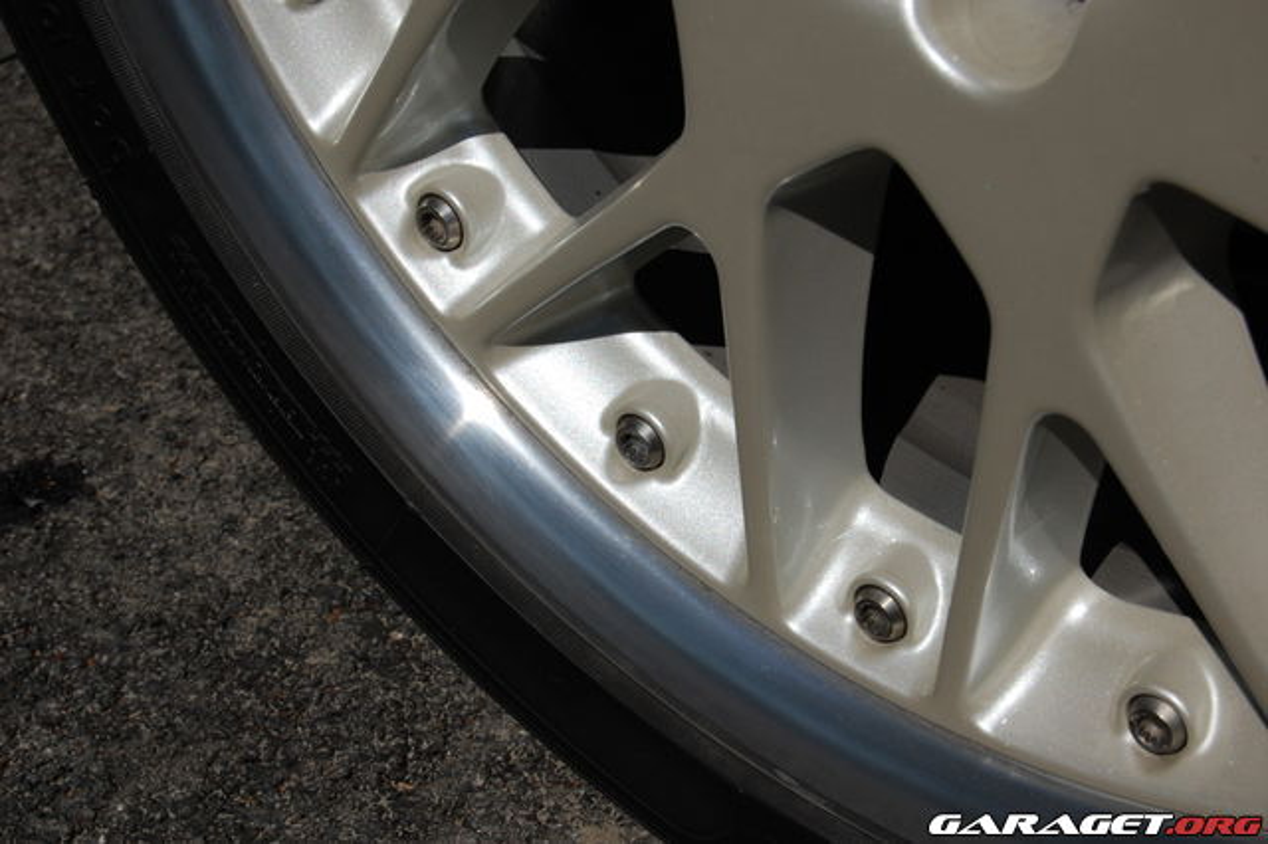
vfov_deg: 16.5
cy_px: 422
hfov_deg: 24.6
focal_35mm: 82
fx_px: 2904
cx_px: 634
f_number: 13
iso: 200
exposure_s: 1/640
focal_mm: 55
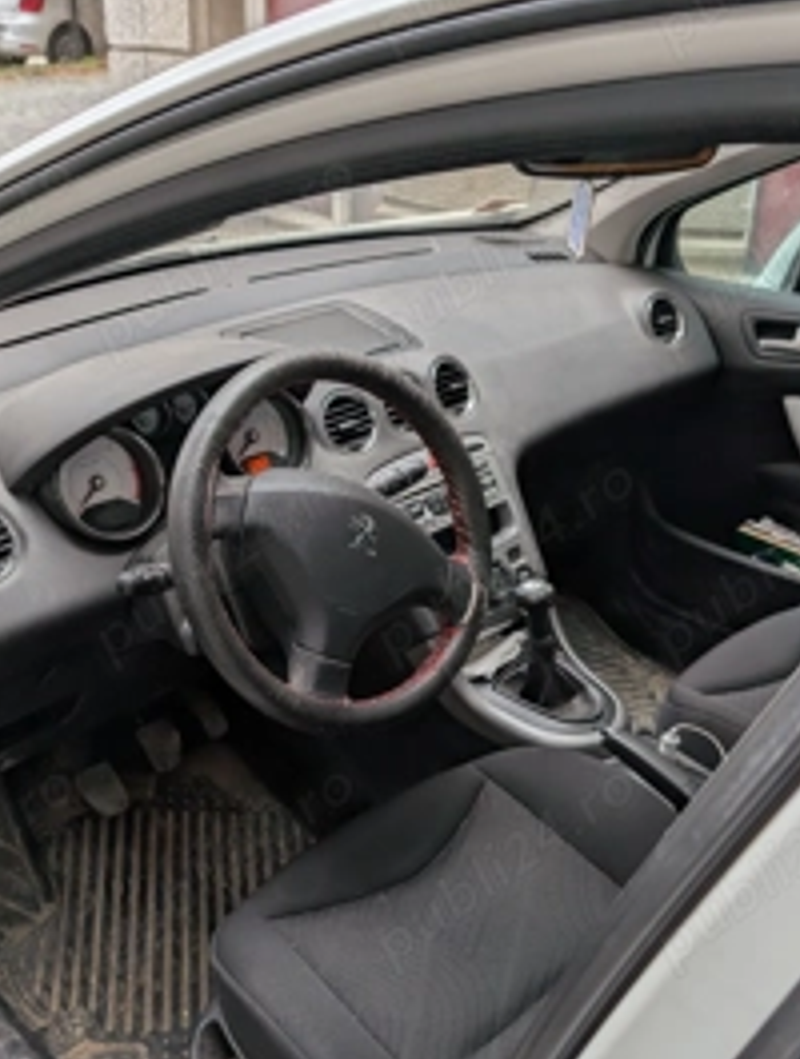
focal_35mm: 36
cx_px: 364
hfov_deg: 39.8
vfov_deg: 51.0
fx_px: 1105
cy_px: 623
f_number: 1.68
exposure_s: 1/48.3
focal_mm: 6.9
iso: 43
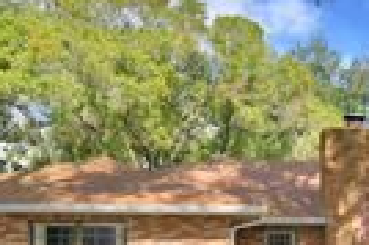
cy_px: 235
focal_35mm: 56
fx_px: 573
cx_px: 363
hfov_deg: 32.9
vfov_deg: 23.3
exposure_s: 1/800
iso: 100
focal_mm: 10
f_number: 4.5
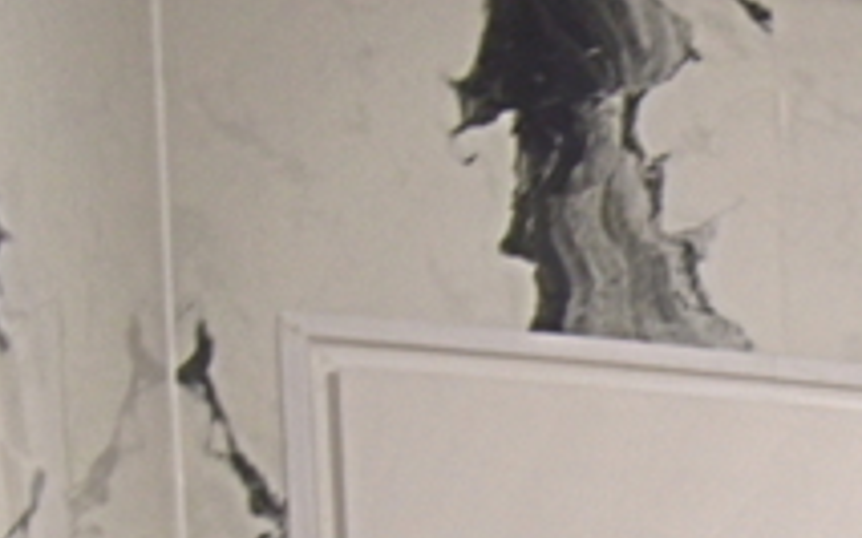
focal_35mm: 86
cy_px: 1088
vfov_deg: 13.1
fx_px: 2020
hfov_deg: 18.2
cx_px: 1611
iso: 100
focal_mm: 10
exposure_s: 1/25
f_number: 4.5
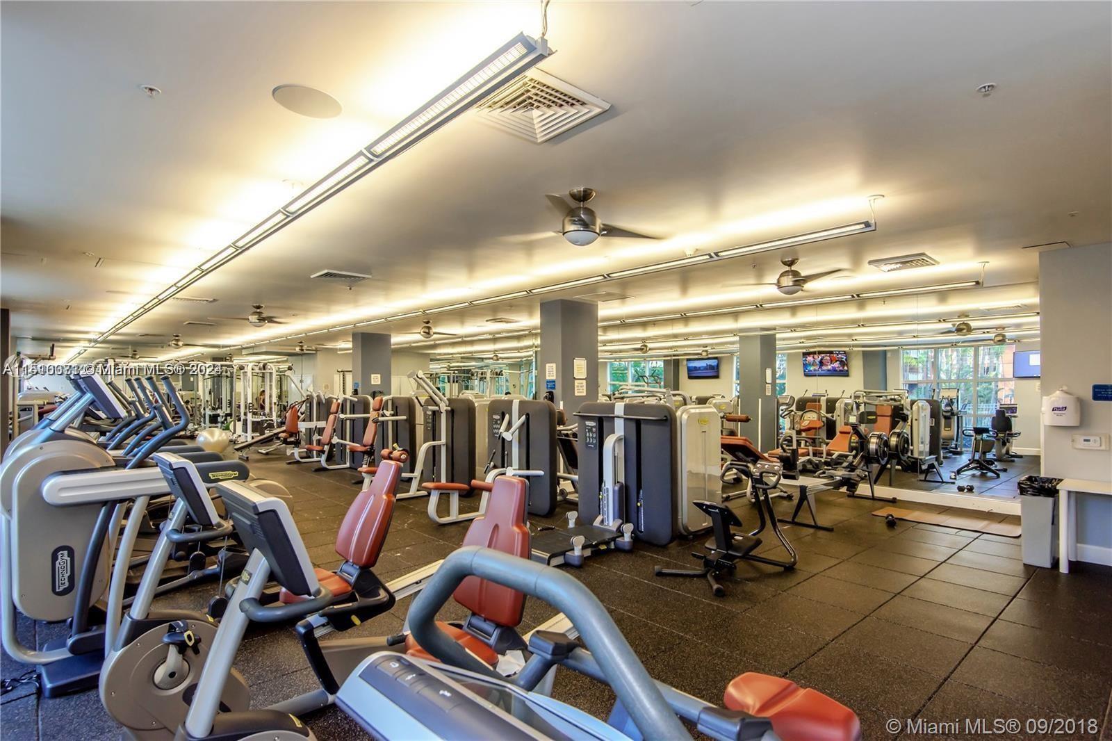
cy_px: 370
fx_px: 556
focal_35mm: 18
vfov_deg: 67.4
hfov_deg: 90.0
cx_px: 556
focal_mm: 18
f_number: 8
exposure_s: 1/30
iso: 800
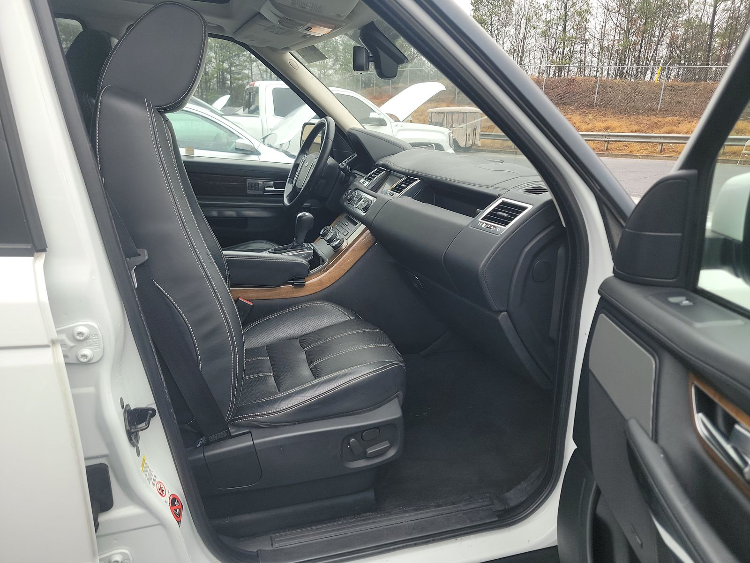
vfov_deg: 56.8
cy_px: 282
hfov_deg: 71.6
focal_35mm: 24
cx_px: 375
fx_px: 520
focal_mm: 6.7
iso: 81
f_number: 1.8
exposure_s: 1/119
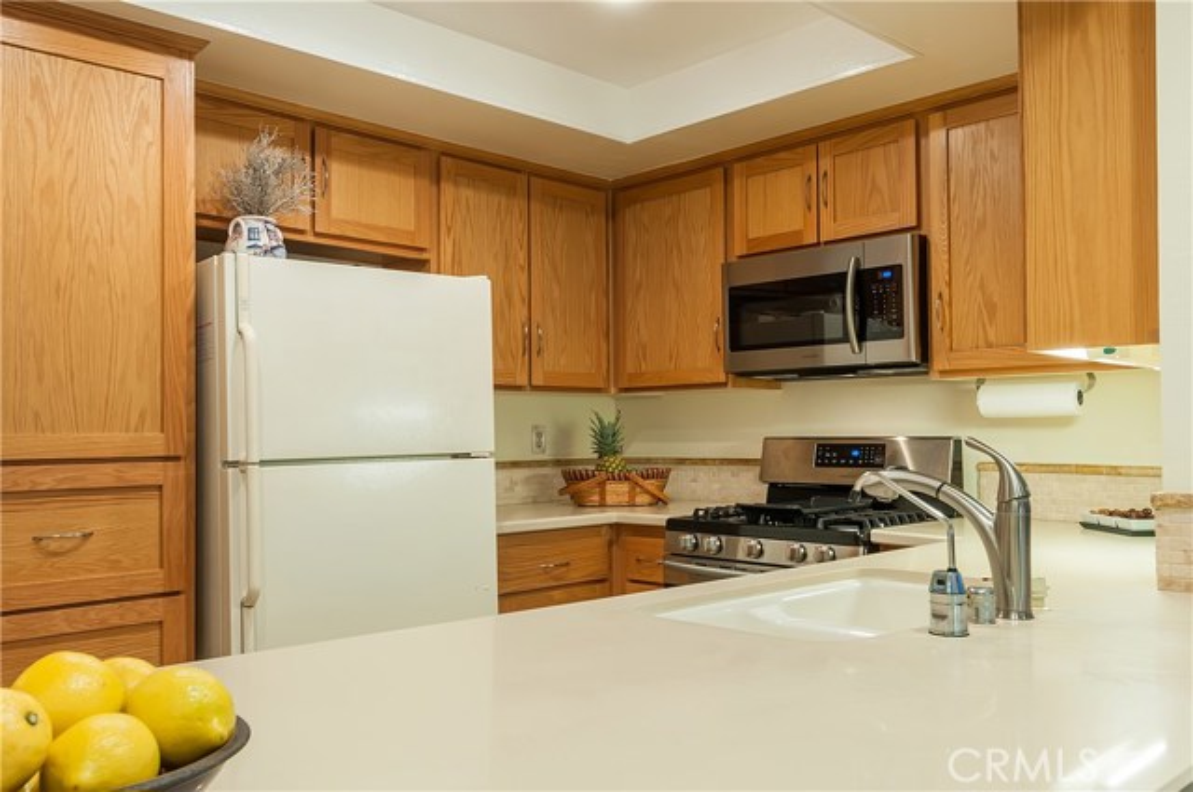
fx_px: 1191
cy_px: 396
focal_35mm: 36
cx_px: 596
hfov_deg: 53.2
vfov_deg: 36.8
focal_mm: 24
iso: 200
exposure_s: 1/1.25
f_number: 13
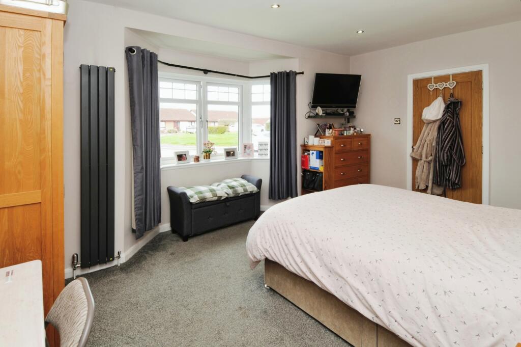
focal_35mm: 18
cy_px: 174
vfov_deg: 67.3
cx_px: 260
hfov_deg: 90.0
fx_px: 260
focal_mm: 12
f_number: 7.1
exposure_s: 1/15
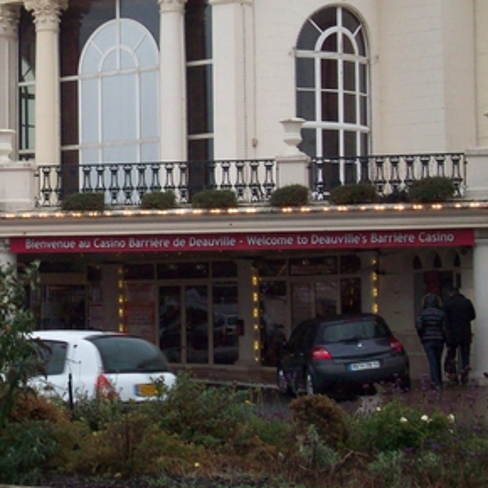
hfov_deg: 14.6
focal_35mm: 117
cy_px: 173
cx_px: -10
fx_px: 1866
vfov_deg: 14.9
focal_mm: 10.7
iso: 160
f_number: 3.8
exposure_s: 1/114
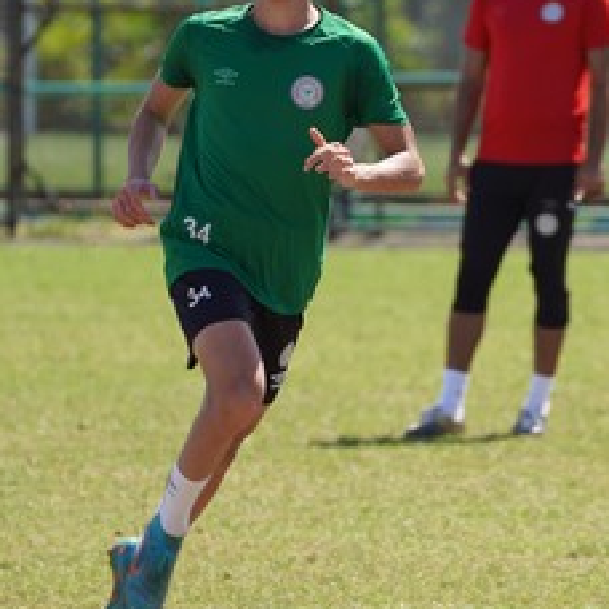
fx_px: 11226
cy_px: 303
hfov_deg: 3.1
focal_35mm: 564
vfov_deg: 3.1
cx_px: 398
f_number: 5.6
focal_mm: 226
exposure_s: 1/250
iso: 100
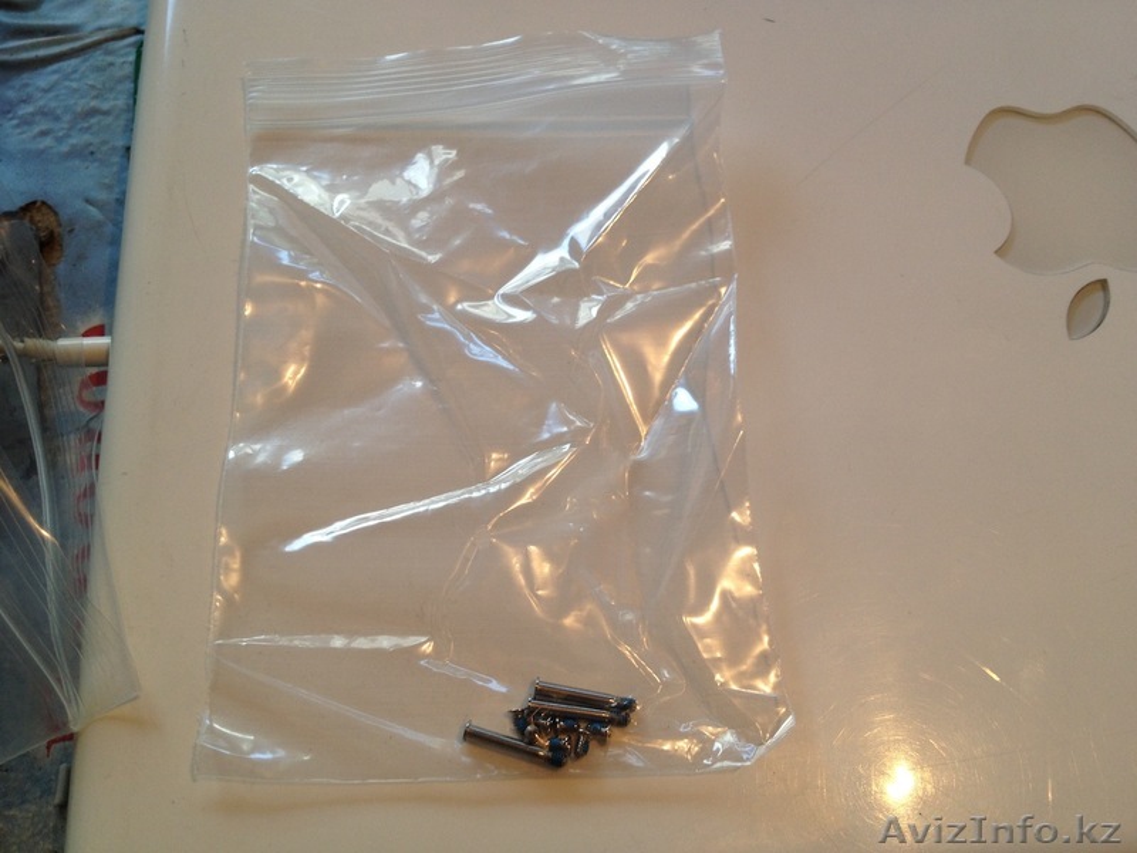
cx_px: 568
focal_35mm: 35
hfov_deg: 52.6
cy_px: 426
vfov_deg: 40.7
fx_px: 1150
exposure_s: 1/40
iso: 50
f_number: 2.4
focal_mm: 4.28
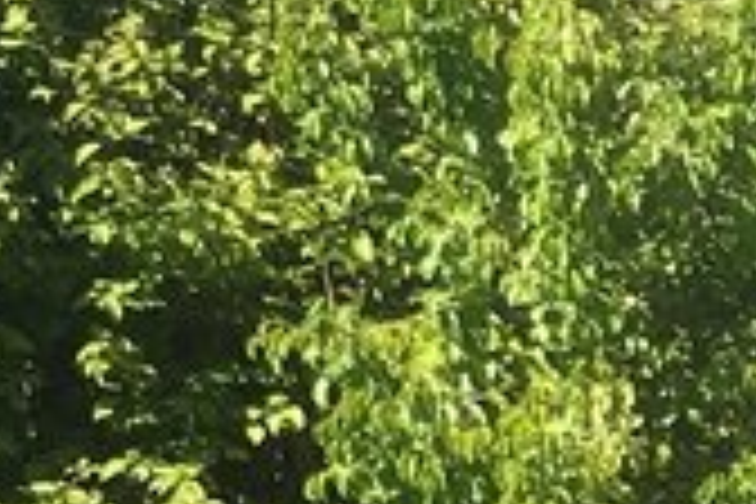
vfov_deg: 6.3
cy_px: -279
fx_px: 4515
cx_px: -1940
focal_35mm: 215
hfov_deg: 7.6
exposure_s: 1/630
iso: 25
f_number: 2.2
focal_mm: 4.15
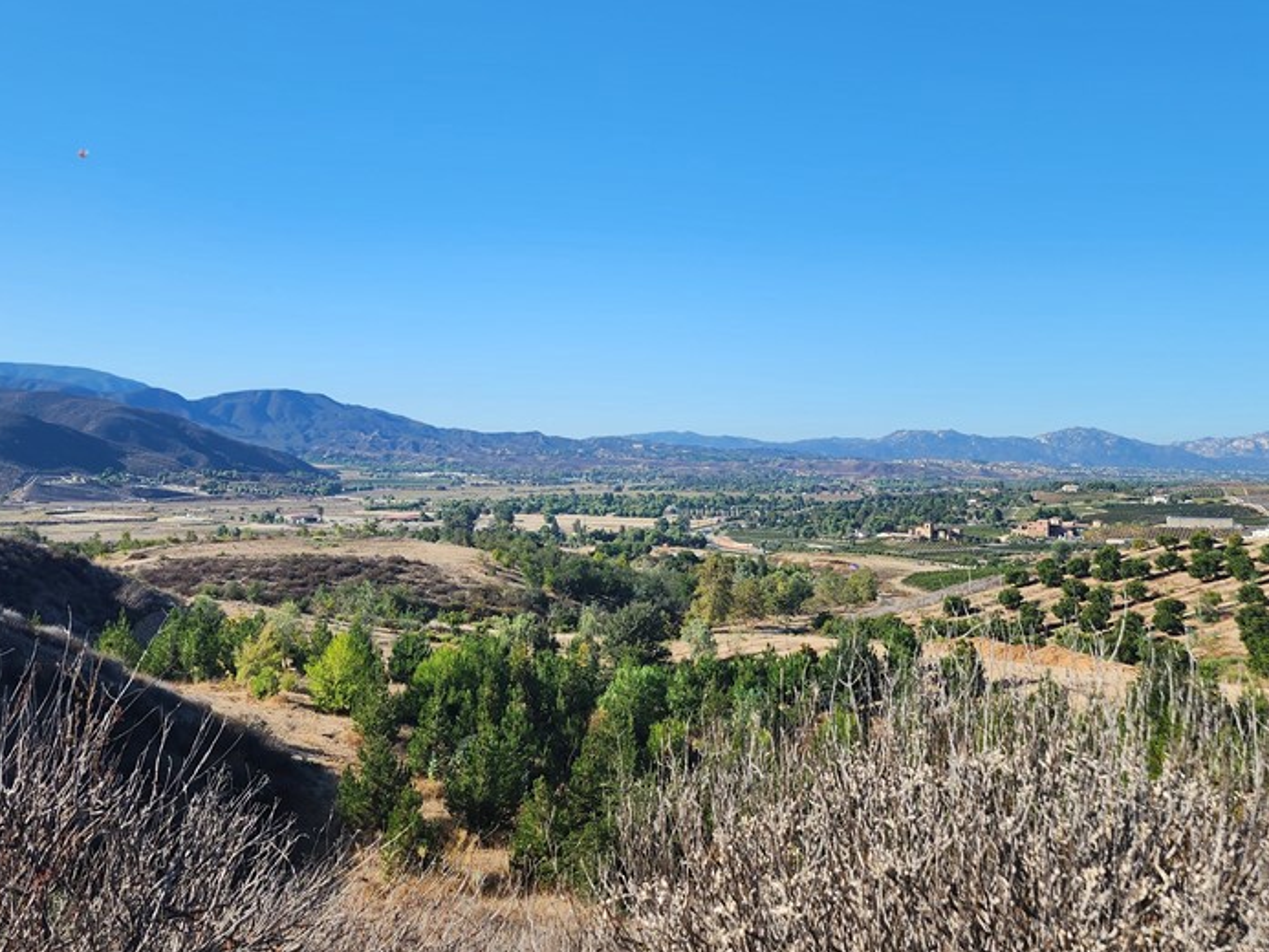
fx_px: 1247
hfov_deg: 53.9
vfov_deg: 41.4
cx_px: 599
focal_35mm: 34
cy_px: 344
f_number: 1.8
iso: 12
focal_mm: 6.4
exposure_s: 1/942
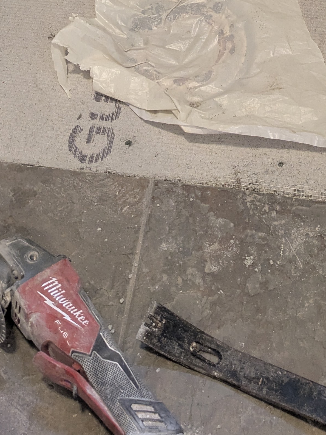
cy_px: -124
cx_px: 158
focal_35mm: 73
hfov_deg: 20.2
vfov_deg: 23.7
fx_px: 916
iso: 738
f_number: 1.89
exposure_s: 1/24
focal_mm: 5.43
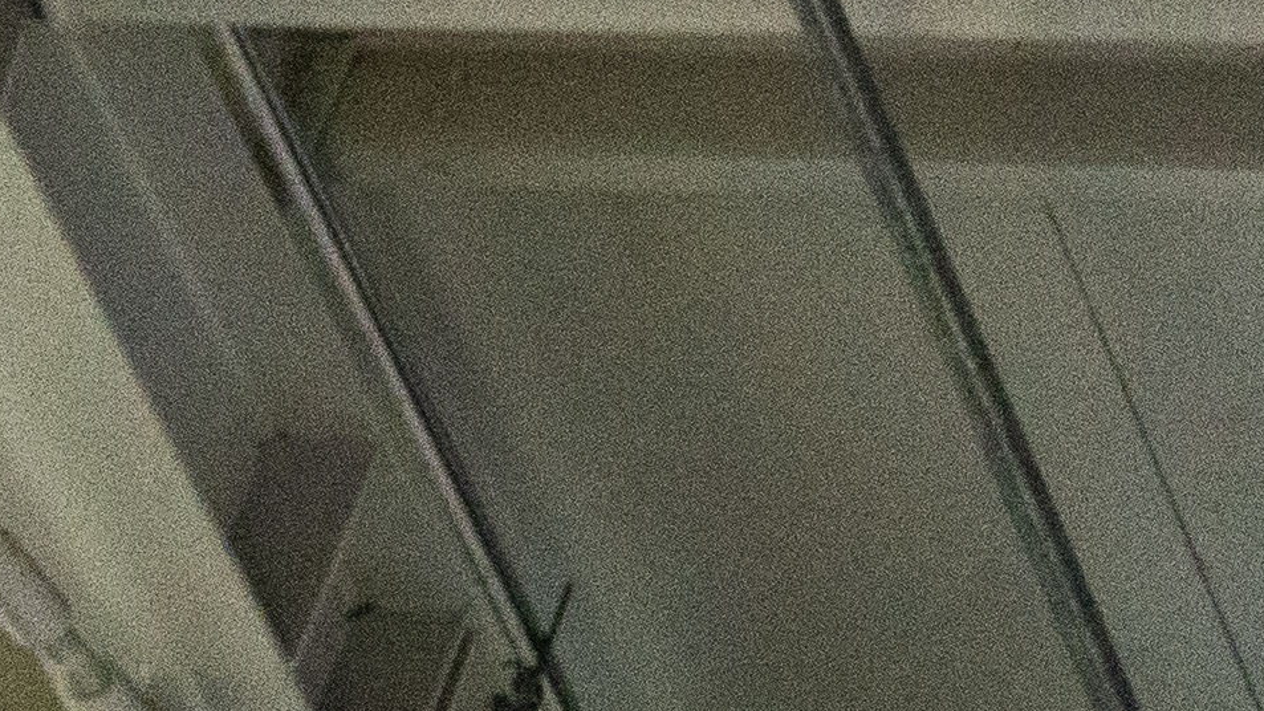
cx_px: 3444
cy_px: 833
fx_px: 11898
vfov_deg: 3.4
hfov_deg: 5.8
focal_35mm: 355
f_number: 6.3
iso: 6400
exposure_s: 1/4000
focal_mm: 58
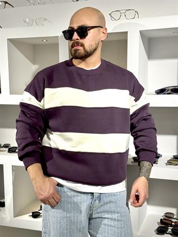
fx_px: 329
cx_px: 89
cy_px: 118
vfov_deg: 39.6
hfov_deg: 30.3
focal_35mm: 48
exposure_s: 1/214
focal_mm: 6.76
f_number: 1.78
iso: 64
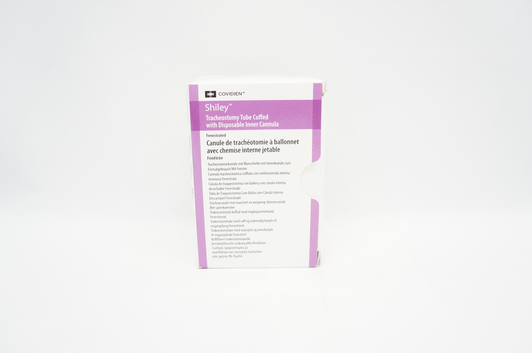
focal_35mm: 27
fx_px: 399
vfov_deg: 47.8
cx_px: 266
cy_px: 176
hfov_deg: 67.4
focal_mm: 18
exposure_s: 1/60
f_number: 5.6
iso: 800
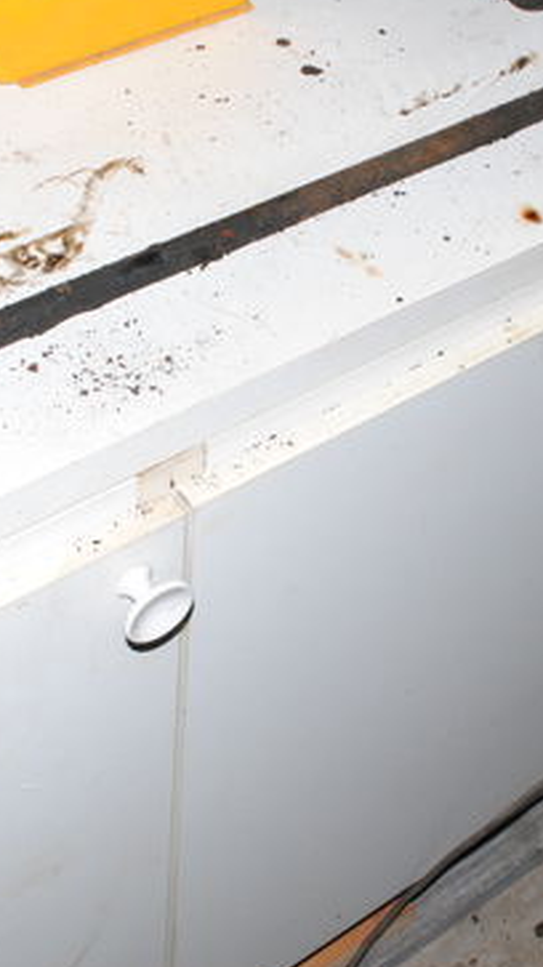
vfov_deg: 34.3
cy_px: 424
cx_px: 341
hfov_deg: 19.7
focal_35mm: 61
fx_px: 1562
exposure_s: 1/200
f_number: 11
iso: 800
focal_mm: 22
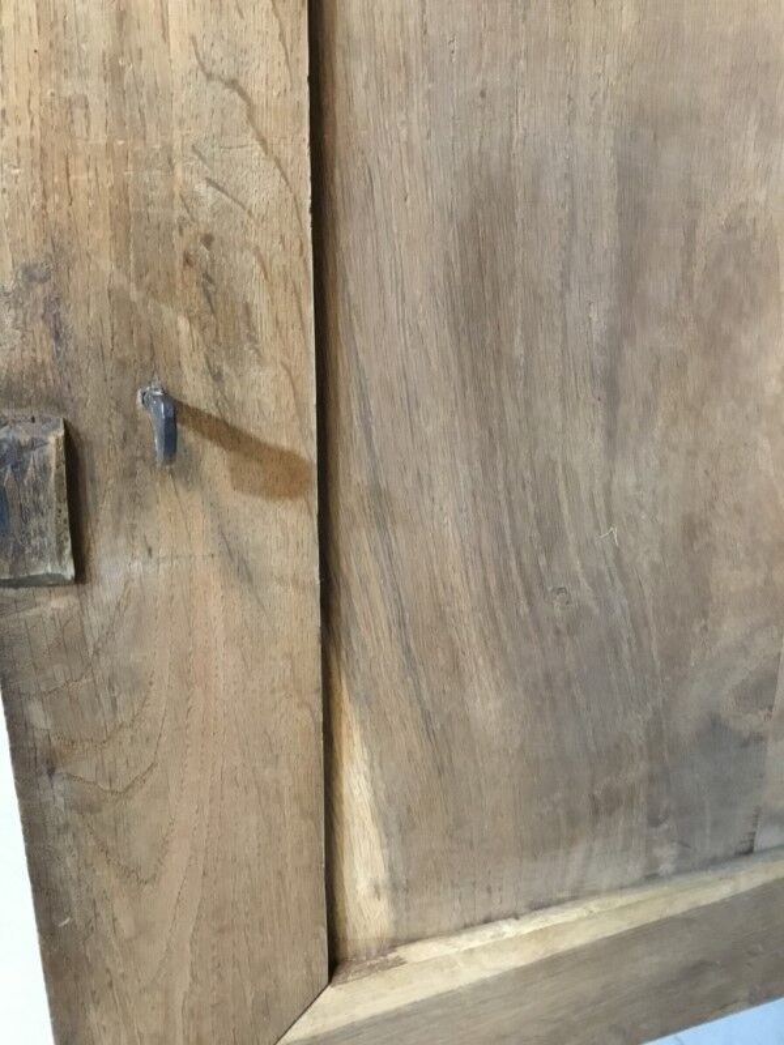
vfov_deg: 58.4
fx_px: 936
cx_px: 392
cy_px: 522
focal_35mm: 31
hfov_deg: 45.4
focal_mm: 3.3
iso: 500
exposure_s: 1/17
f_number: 2.4
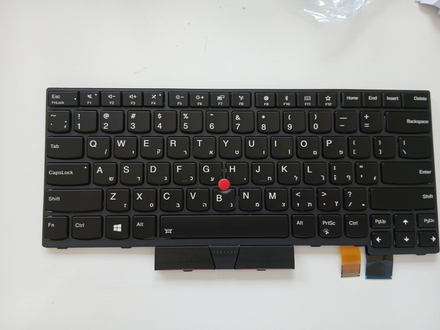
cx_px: 220
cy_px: 165
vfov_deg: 53.1
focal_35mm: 26
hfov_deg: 67.3
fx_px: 330
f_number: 1.8
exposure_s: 1/50
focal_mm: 3.98
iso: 40
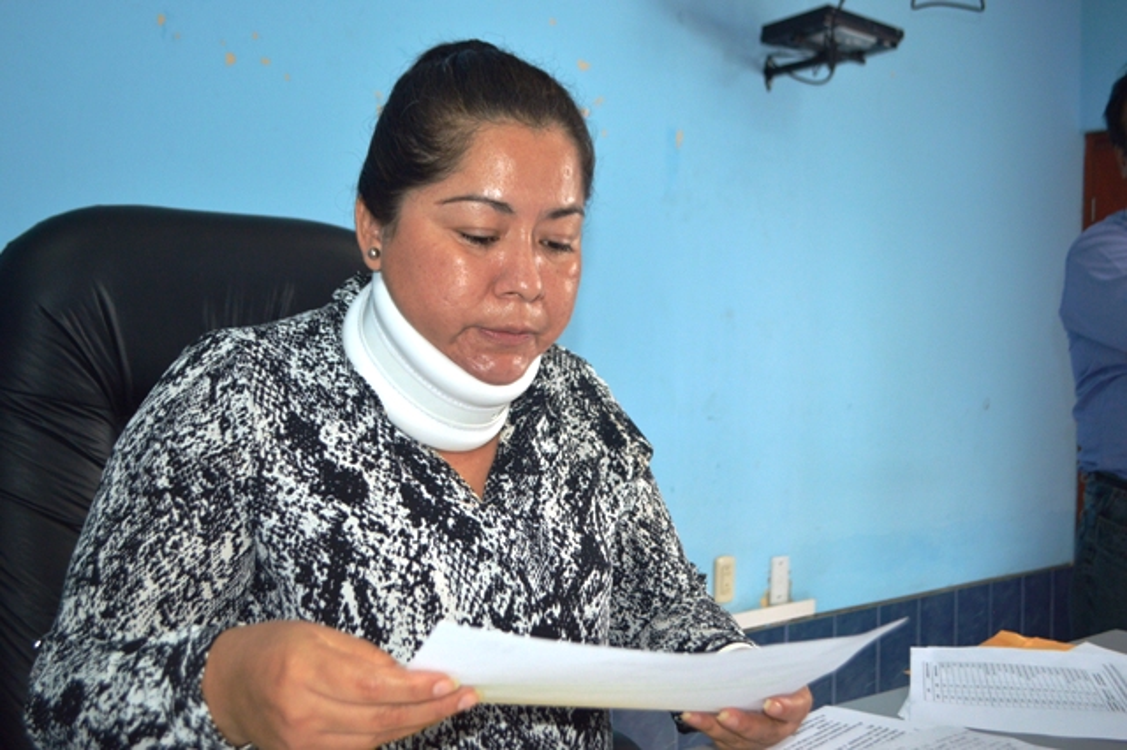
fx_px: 1126
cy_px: 375
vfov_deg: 36.8
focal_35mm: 36
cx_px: 564
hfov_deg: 53.2
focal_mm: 24
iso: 500
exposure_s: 1/60
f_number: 4
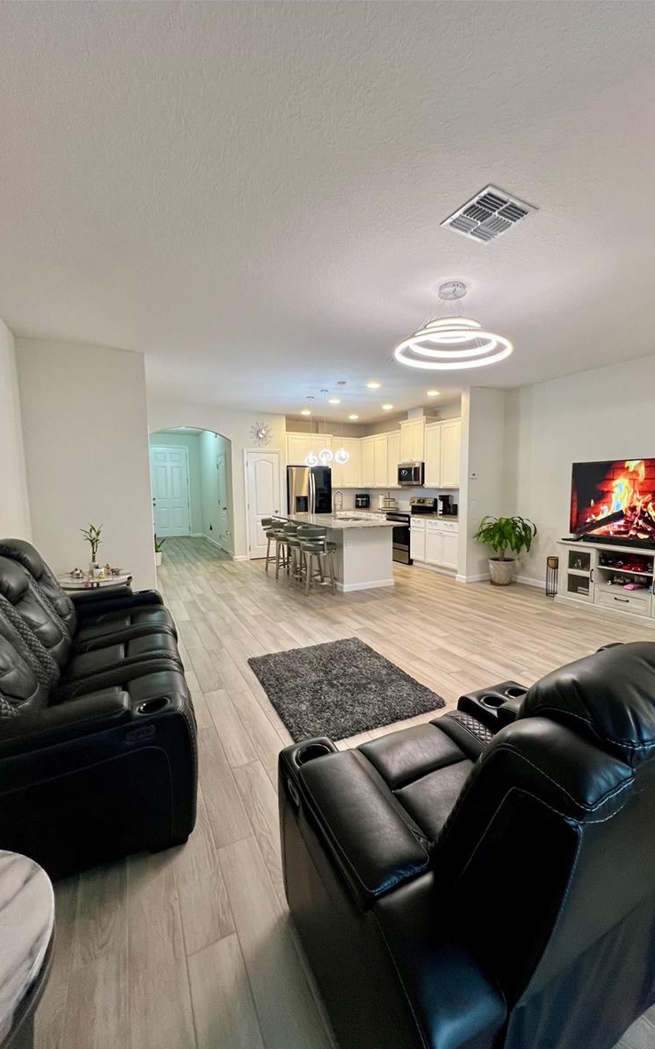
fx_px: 400
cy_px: 532
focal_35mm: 14
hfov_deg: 78.3
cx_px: 367
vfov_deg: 105.3
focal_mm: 1.57
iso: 250
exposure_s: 1/120
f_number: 1.8
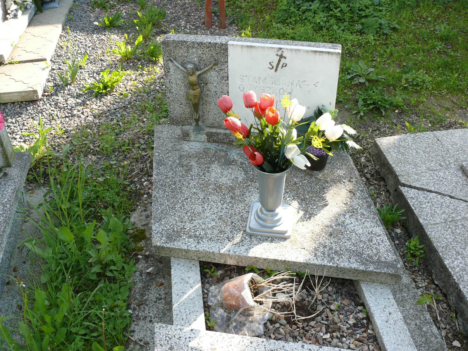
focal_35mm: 35
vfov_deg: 40.7
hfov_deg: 52.6
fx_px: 473
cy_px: 176
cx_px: 234
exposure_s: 1/160
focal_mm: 7.4
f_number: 4
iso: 100
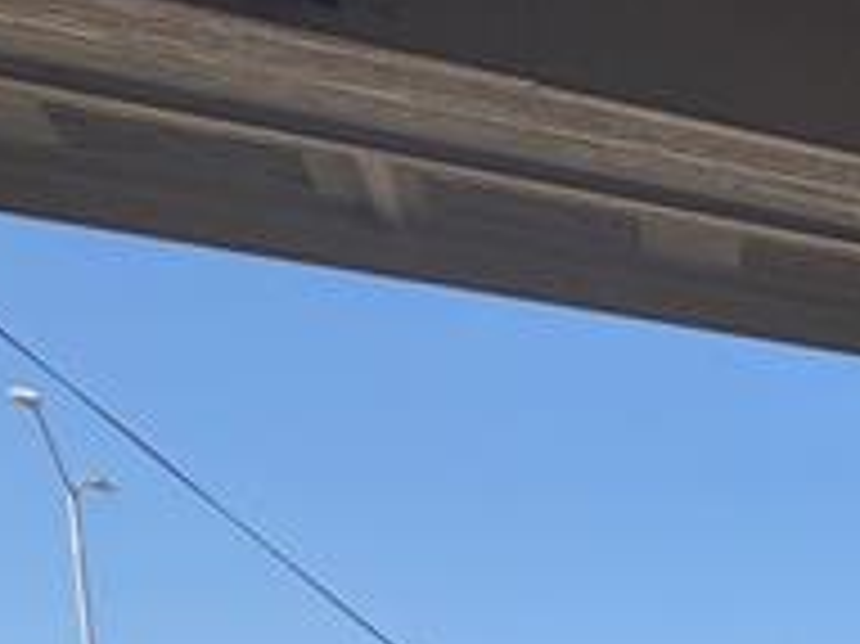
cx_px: 1743
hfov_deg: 17.7
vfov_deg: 15.2
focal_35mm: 75
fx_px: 1862
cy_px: 1347
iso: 20
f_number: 2.2
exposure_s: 1/841
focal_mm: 2.22
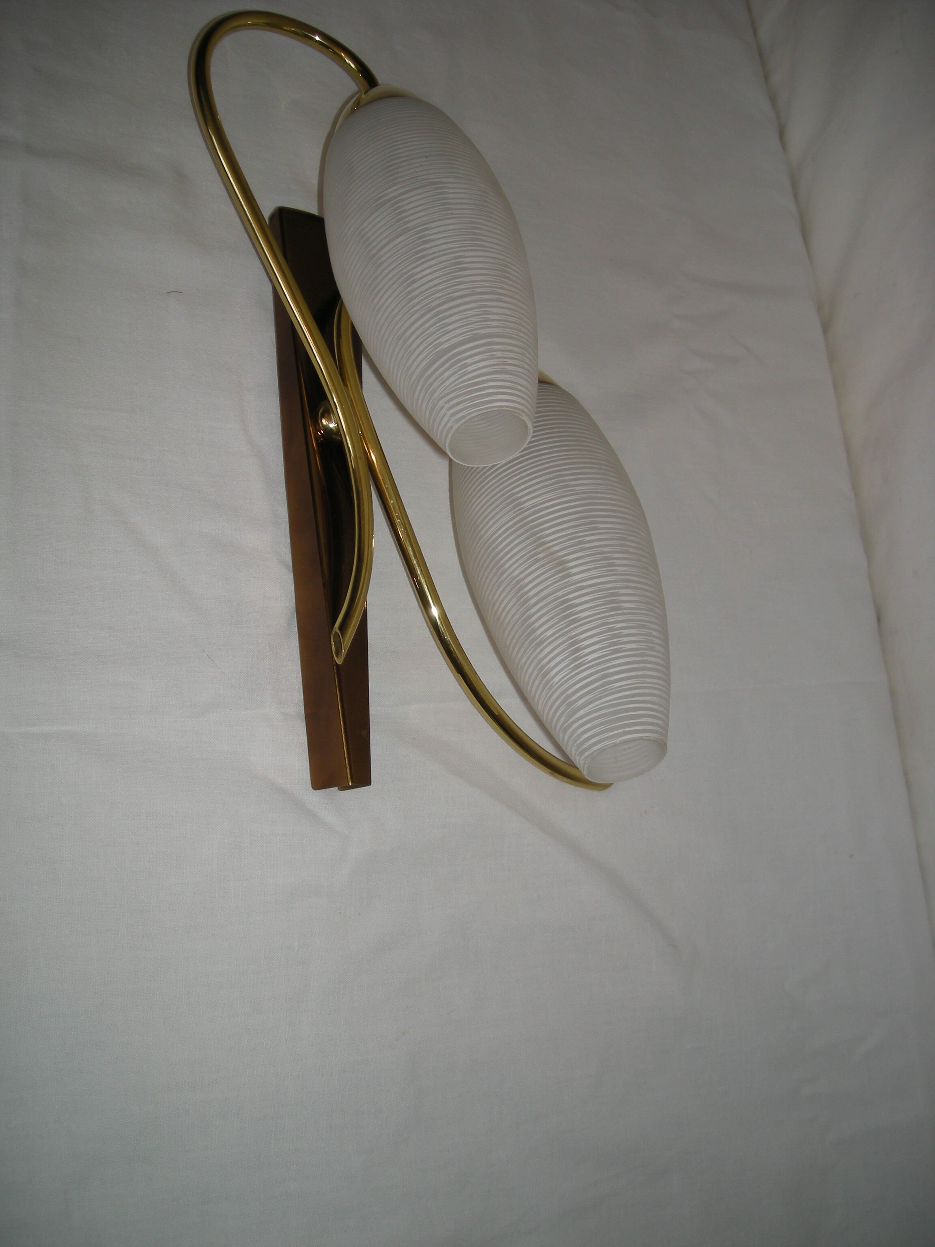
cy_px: 624
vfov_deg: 52.6
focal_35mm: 35
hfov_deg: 40.7
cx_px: 468
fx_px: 1260
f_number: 2.8
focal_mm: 5.7
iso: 50
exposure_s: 1/52.2
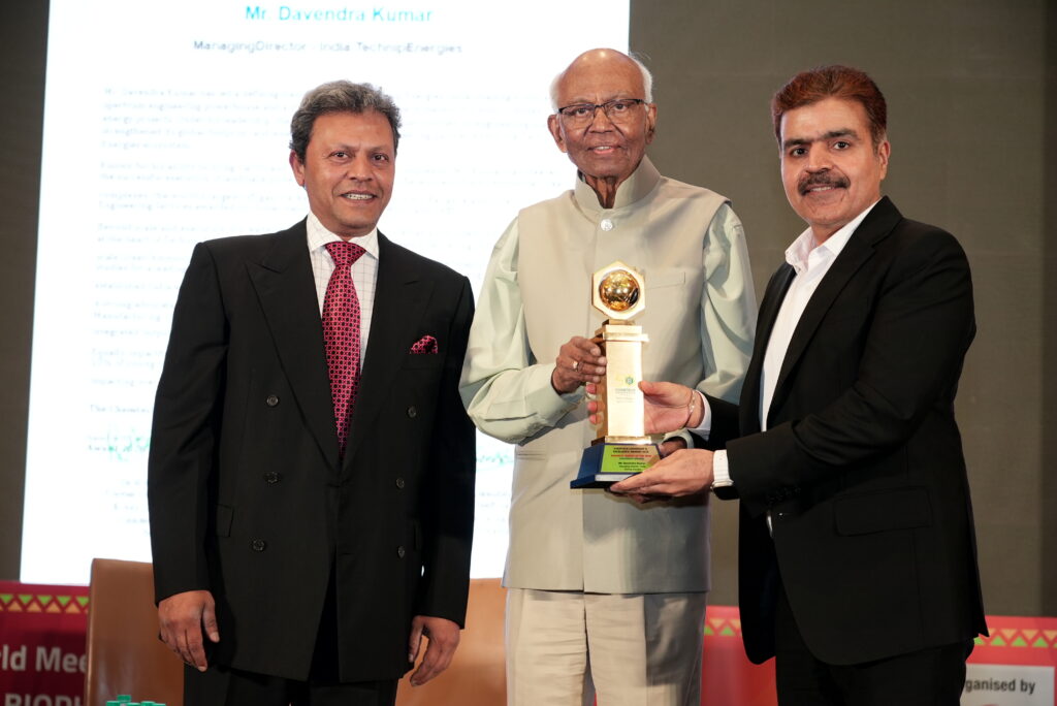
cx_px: 528
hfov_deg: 30.5
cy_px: 353
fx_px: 1939
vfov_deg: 20.6
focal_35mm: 66
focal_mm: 66
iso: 800
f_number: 4
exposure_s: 1/125
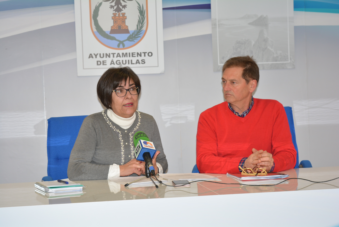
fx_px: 679
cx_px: 170
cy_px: 114
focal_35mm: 72
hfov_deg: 28.1
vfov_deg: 19.0
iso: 400
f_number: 5.3
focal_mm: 48
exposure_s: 1/60
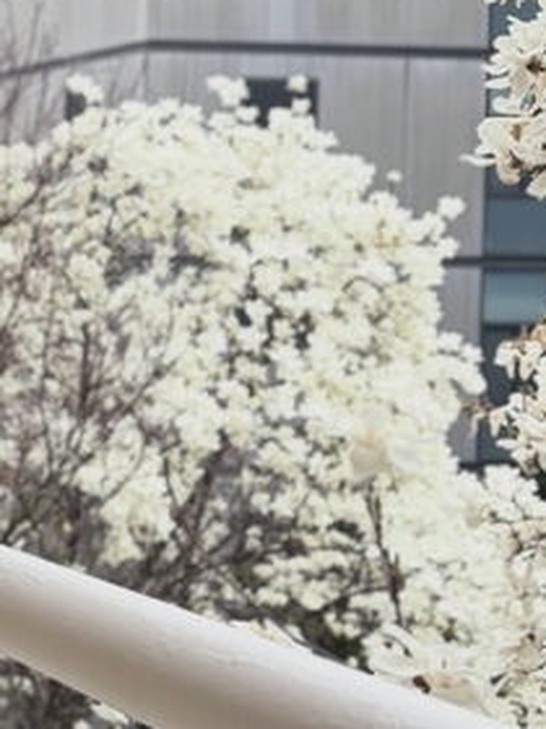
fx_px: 1956
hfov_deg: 14.8
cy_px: 555
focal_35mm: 93
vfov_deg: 20.9
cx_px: -273
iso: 64
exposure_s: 1/1420
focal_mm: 5.96
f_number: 1.6
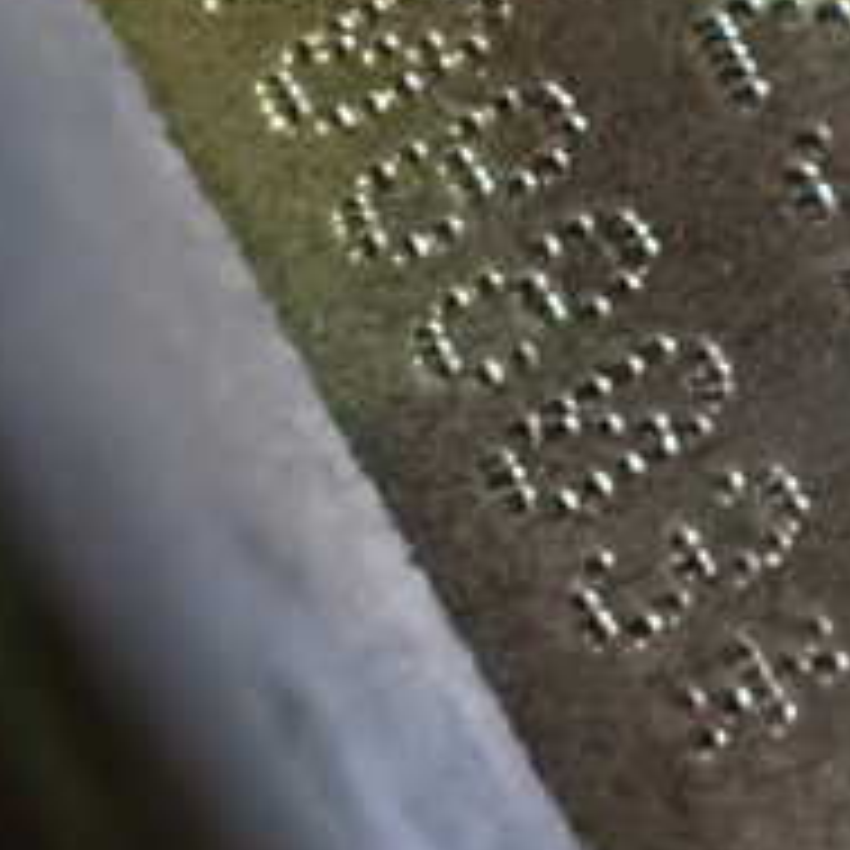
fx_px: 2334
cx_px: 598
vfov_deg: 20.4
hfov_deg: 20.5
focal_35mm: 84
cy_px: 153
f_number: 2.3
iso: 1600
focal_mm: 5.4
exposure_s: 1/25
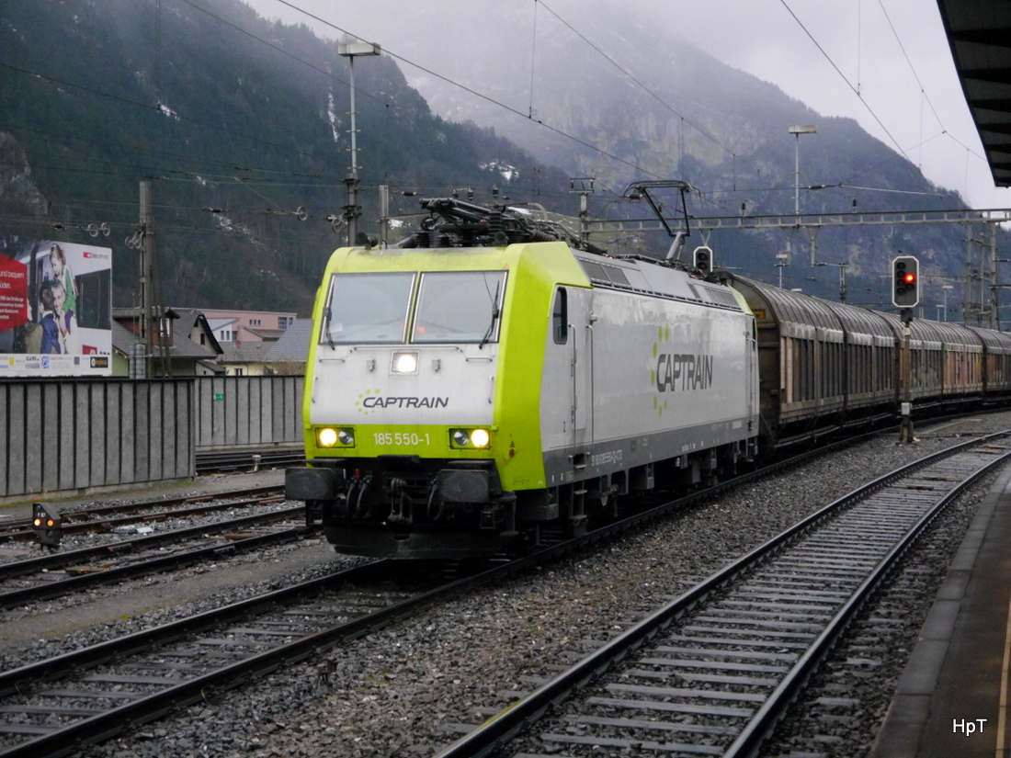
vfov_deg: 22.3
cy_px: 379
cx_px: 506
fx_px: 1928
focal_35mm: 66
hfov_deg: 29.4
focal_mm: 33
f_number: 5.2
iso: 3200
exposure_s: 1/400
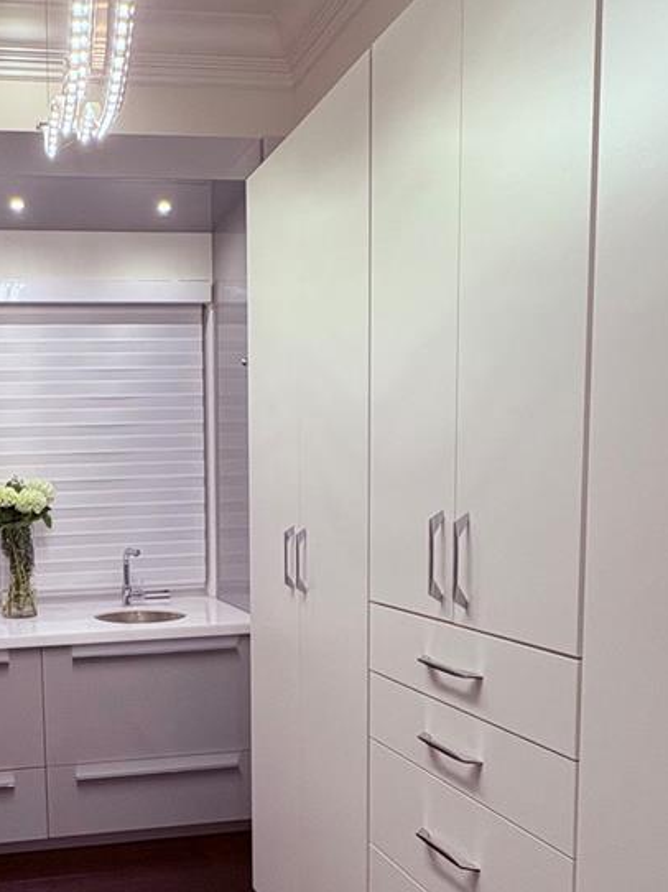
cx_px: 76
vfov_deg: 57.6
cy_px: 563
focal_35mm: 31
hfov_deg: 42.0
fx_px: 798
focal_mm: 2.22
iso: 200
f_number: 2.2
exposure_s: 1/120
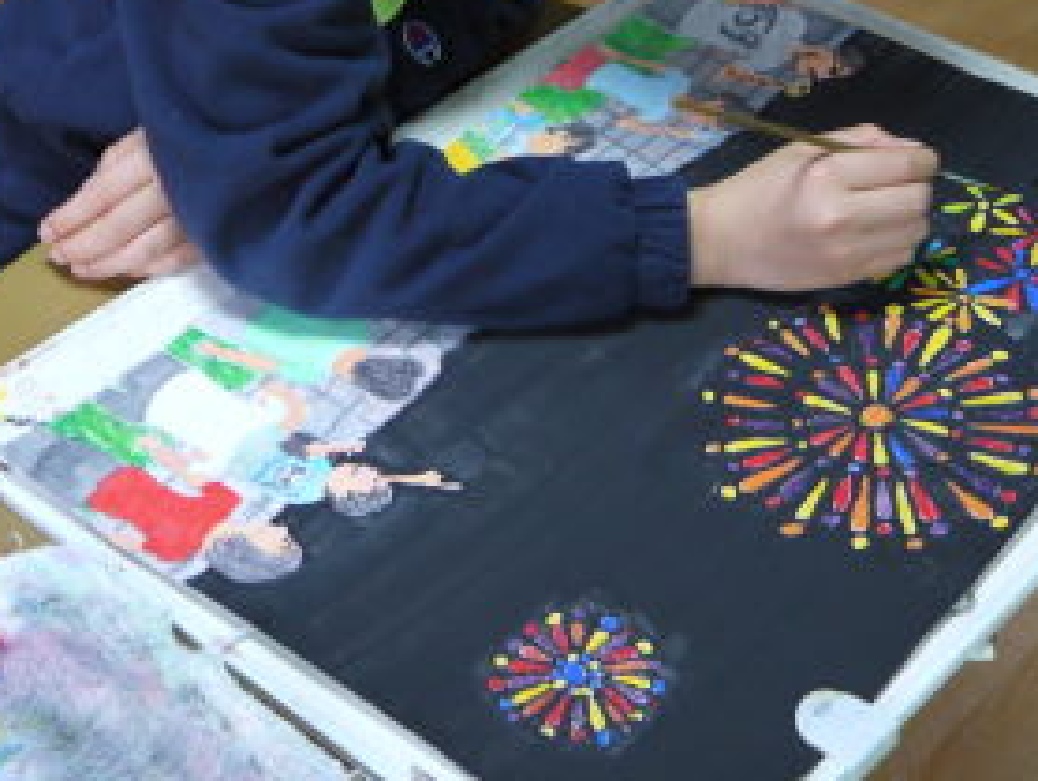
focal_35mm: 82
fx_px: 2461
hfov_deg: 23.8
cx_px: 470
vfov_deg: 17.7
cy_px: 37
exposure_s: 1/40
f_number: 4.1
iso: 400
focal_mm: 19
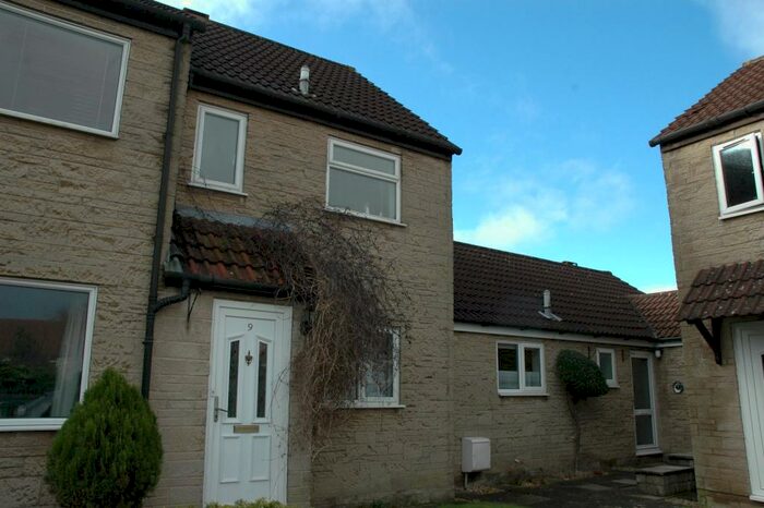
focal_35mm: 27
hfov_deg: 67.4
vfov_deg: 47.9
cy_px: 254
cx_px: 382
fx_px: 573
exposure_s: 1/320
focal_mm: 18
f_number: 9
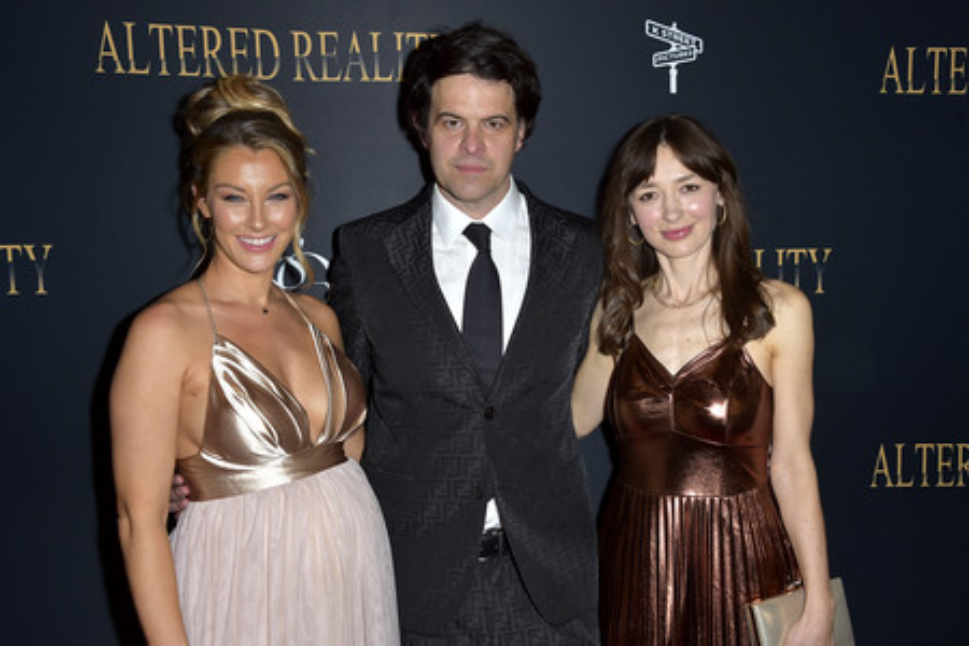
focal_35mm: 40
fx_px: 1077
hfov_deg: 48.5
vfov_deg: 33.4
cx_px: 484
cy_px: 323
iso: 250
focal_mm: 40
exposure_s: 1/250
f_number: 6.3
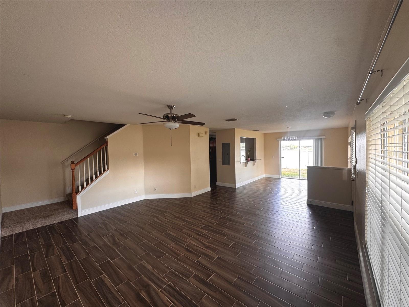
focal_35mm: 14
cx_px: 204
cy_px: 154
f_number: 2.2
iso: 160
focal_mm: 2.22
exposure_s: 1/99
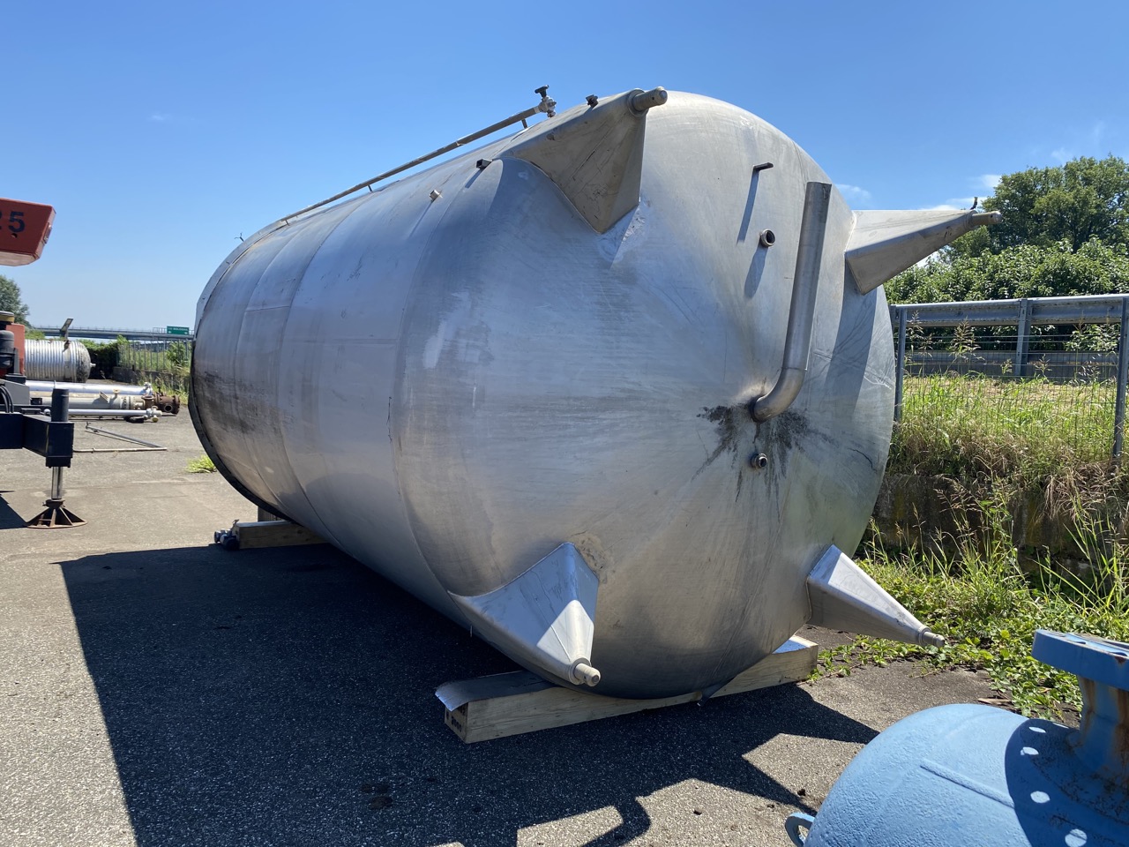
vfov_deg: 53.1
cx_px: 564
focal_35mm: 26
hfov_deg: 67.3
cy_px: 424
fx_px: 848
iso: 32
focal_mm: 4.25
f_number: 1.8
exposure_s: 1/1927
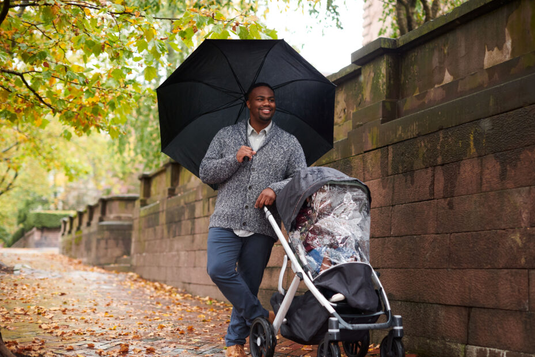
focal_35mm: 55
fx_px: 817
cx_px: 286
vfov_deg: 24.6
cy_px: 192
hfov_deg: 36.2
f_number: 2.2
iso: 800
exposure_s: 1/320
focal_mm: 50
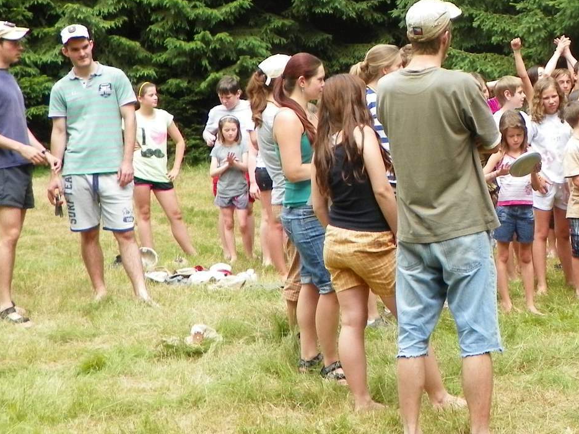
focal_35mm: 92
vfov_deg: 16.0
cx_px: 548
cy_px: 136
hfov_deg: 20.8
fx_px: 1539
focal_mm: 7.6
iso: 80
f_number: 3.2
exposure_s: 1/160
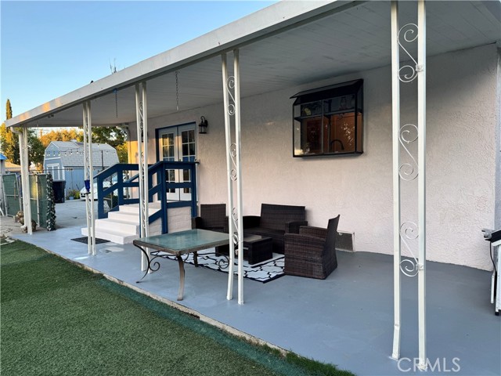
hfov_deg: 71.6
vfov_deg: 56.8
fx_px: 347
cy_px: 188
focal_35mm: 24
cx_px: 250
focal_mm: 6.76
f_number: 1.78
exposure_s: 1/209
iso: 64
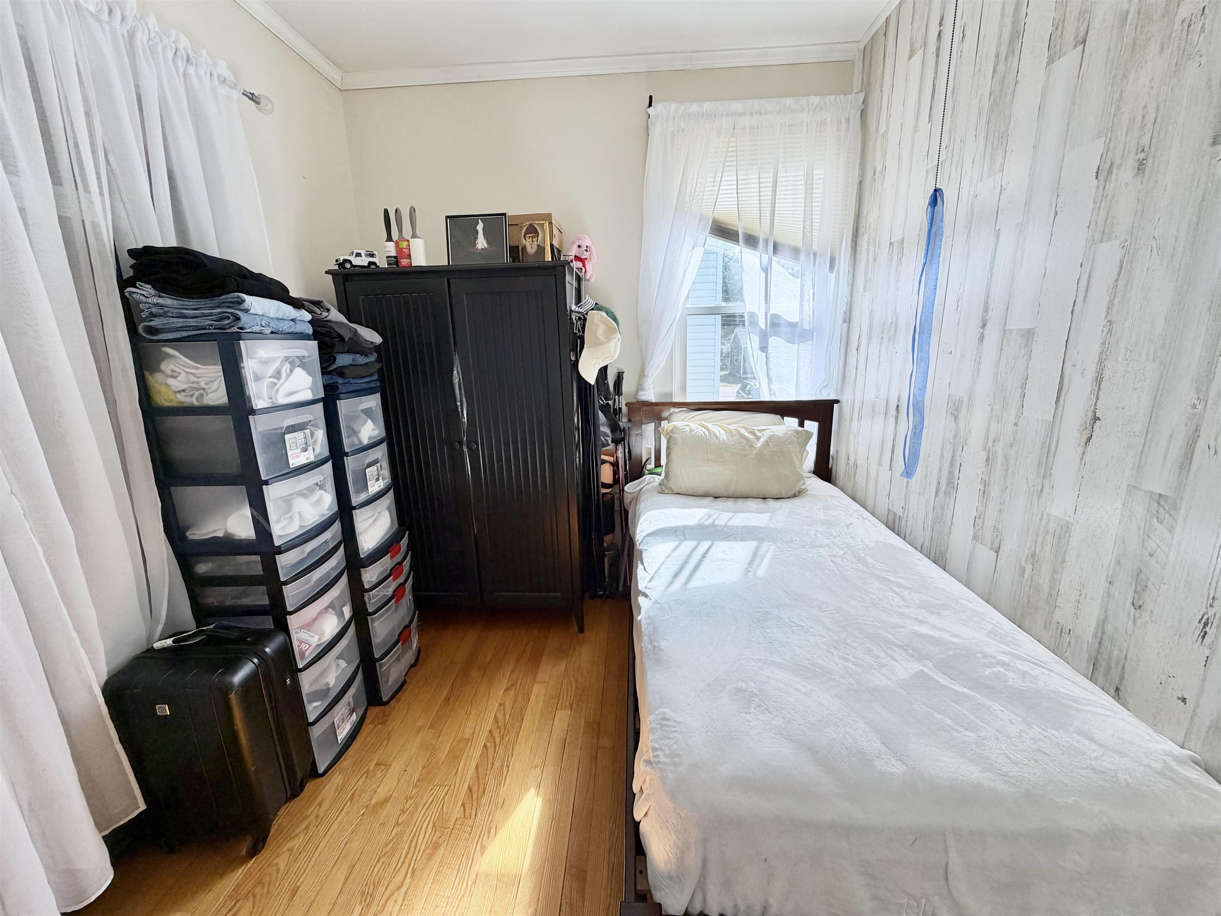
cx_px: 610
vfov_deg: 85.7
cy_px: 458
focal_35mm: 14
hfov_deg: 102.1
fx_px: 494
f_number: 2.2
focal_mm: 2.22
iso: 50
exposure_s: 1/122
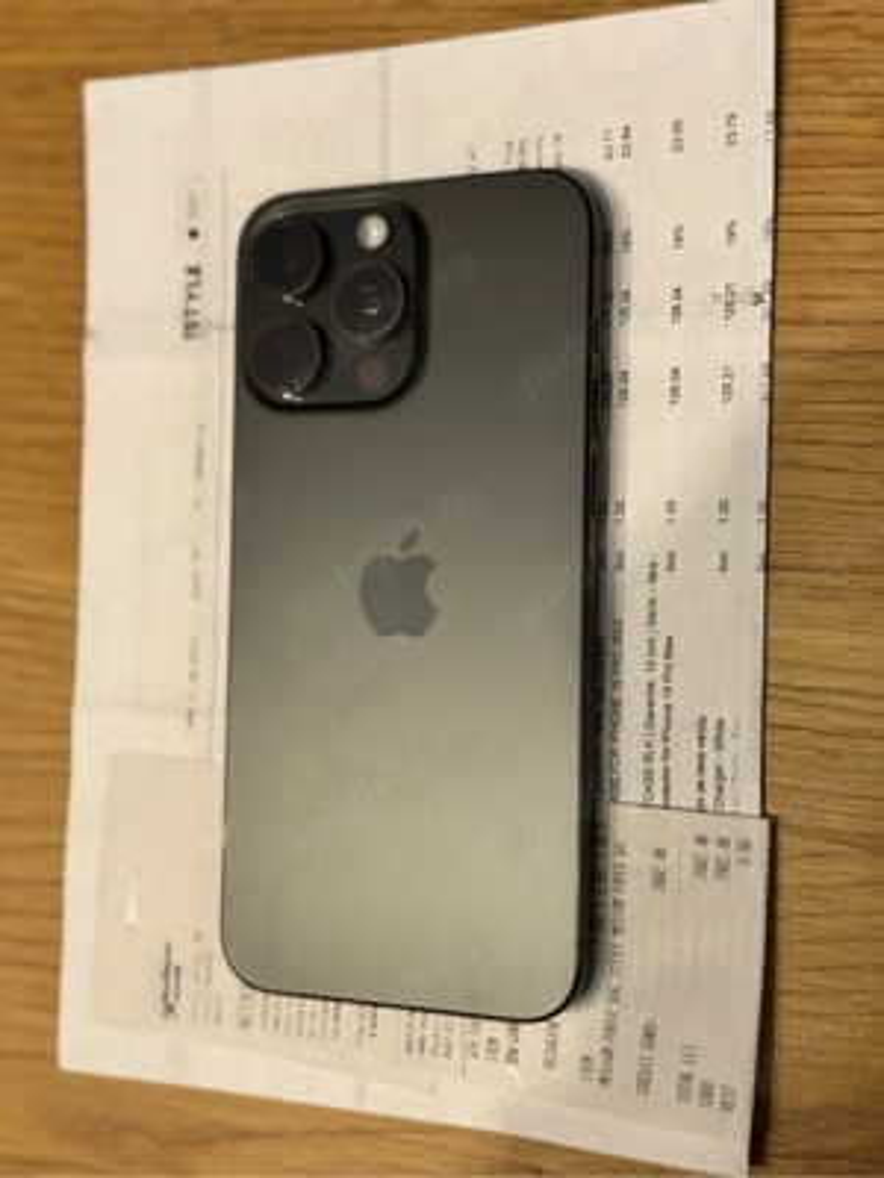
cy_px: 589
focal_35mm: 48
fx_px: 1634
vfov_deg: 39.7
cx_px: 442
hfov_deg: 30.3
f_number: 1.78
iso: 200
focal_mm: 6.76
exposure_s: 1/33
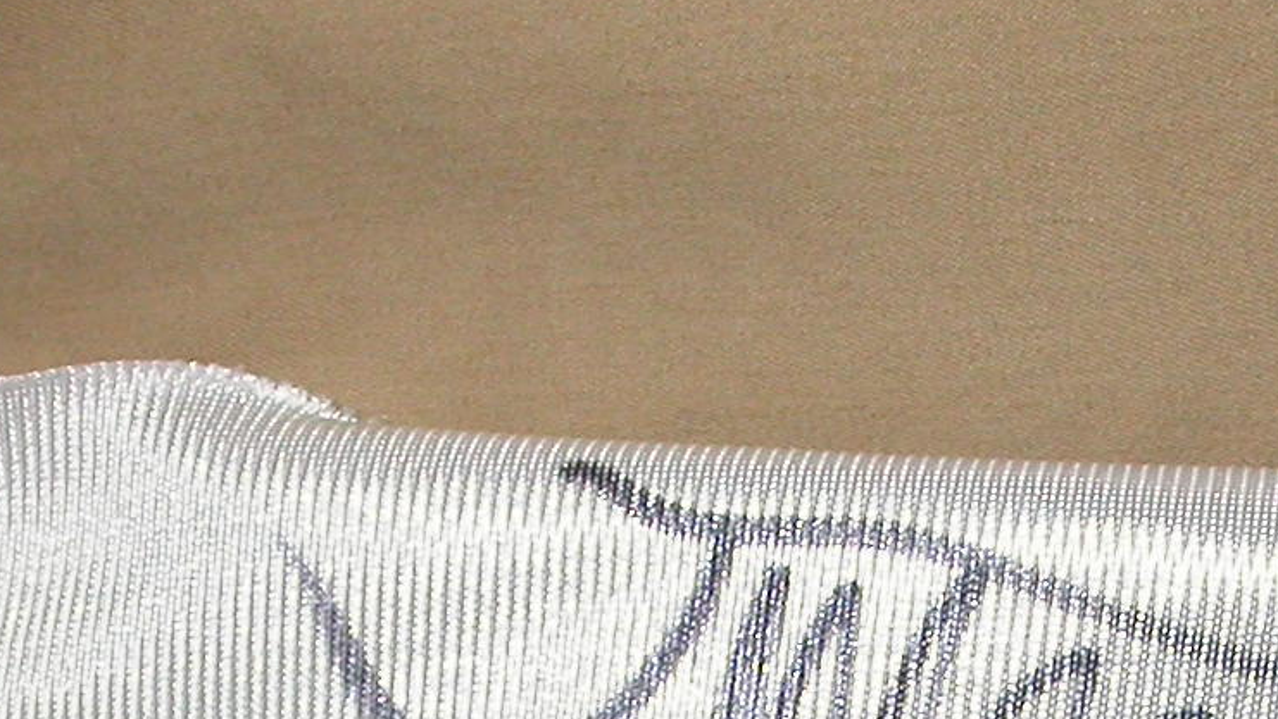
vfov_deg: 9.3
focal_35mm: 127
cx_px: 997
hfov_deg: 16.8
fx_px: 4304
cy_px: 1090
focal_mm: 7.85
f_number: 2.6
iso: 100
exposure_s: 1/60
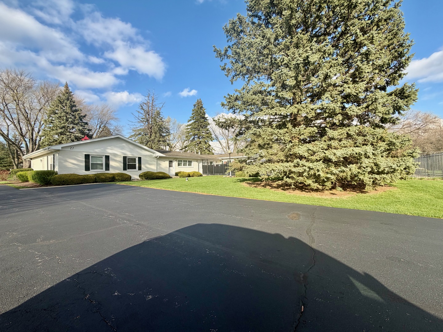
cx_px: 222
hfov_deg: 102.1
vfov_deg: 85.7
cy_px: 166
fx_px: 179
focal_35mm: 14
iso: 40
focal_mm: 2.22
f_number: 2.2
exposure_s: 1/679
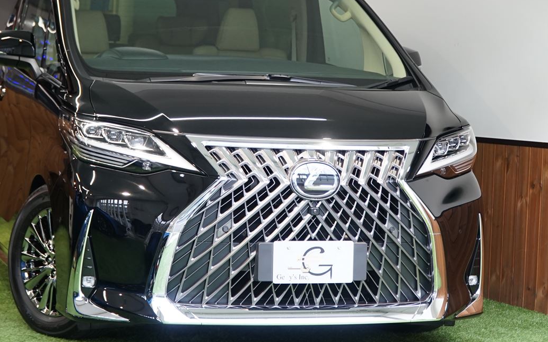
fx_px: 1433
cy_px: 138
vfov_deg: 13.6
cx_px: 229
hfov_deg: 21.6
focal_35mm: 96
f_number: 4
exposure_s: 1/80
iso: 640
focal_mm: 51
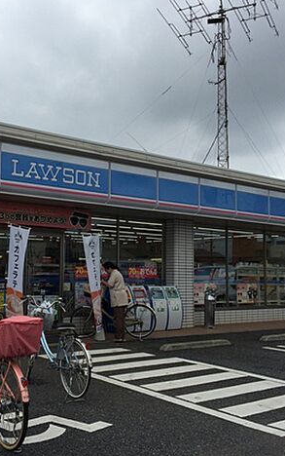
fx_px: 521
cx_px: 97
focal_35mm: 42
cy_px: 225
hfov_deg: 30.4
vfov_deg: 47.2
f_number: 2.2
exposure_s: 1/1325
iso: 32
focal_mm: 4.15
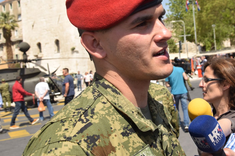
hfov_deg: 40.4
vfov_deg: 27.6
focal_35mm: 49
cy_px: 59
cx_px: 141
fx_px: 318
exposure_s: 1/250
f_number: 8
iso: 100
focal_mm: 25
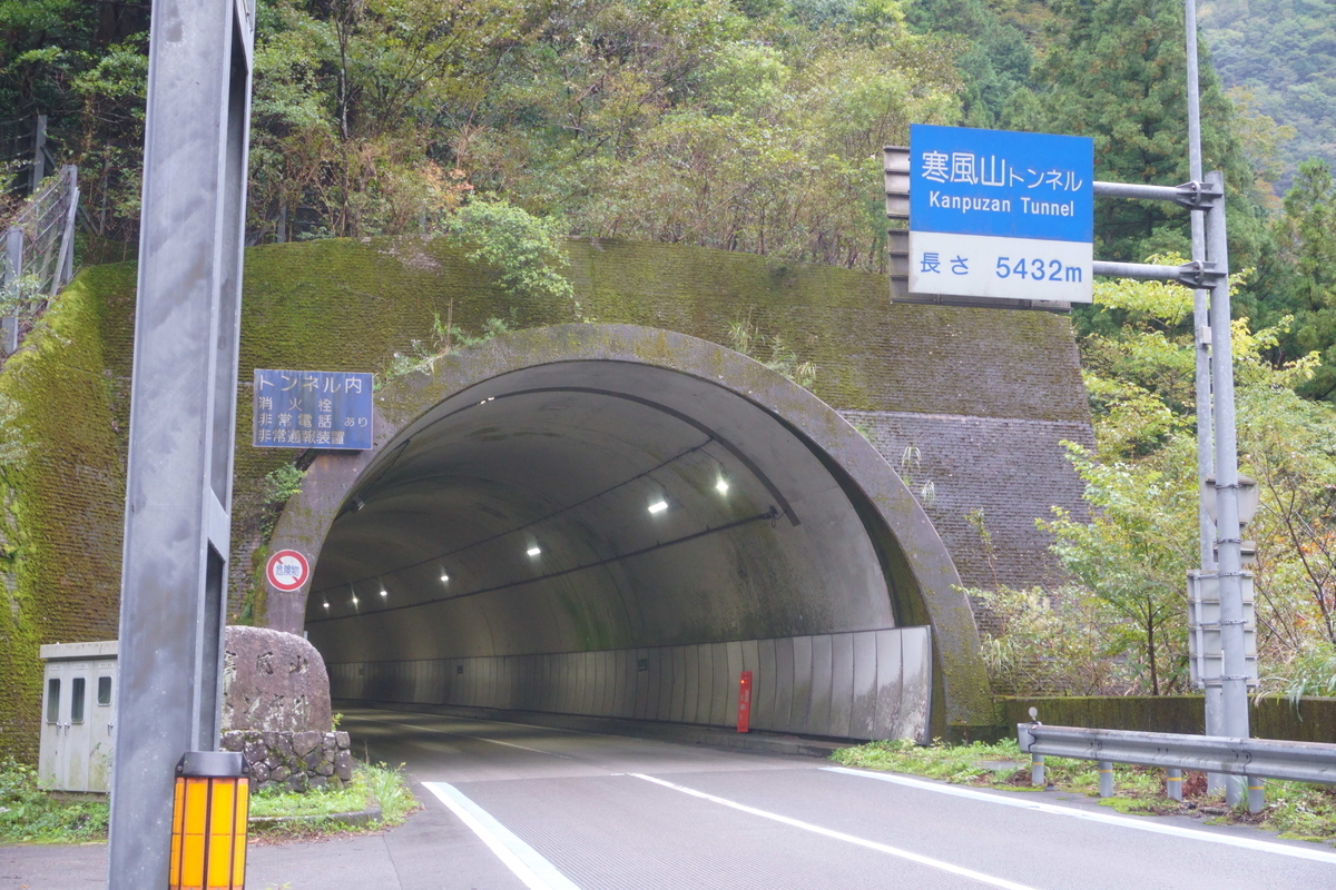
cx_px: 668
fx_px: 1893
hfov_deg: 38.9
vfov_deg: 26.5
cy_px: 445
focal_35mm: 51
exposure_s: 1/60
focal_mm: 34
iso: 1250
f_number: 8
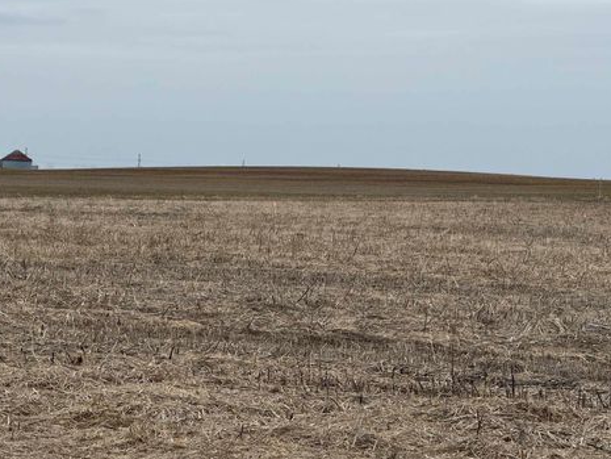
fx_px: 2278
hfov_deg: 15.3
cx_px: 293
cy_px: 220
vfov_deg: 11.5
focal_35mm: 129
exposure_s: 1/1271
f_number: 2.8
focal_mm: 15.66
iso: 50
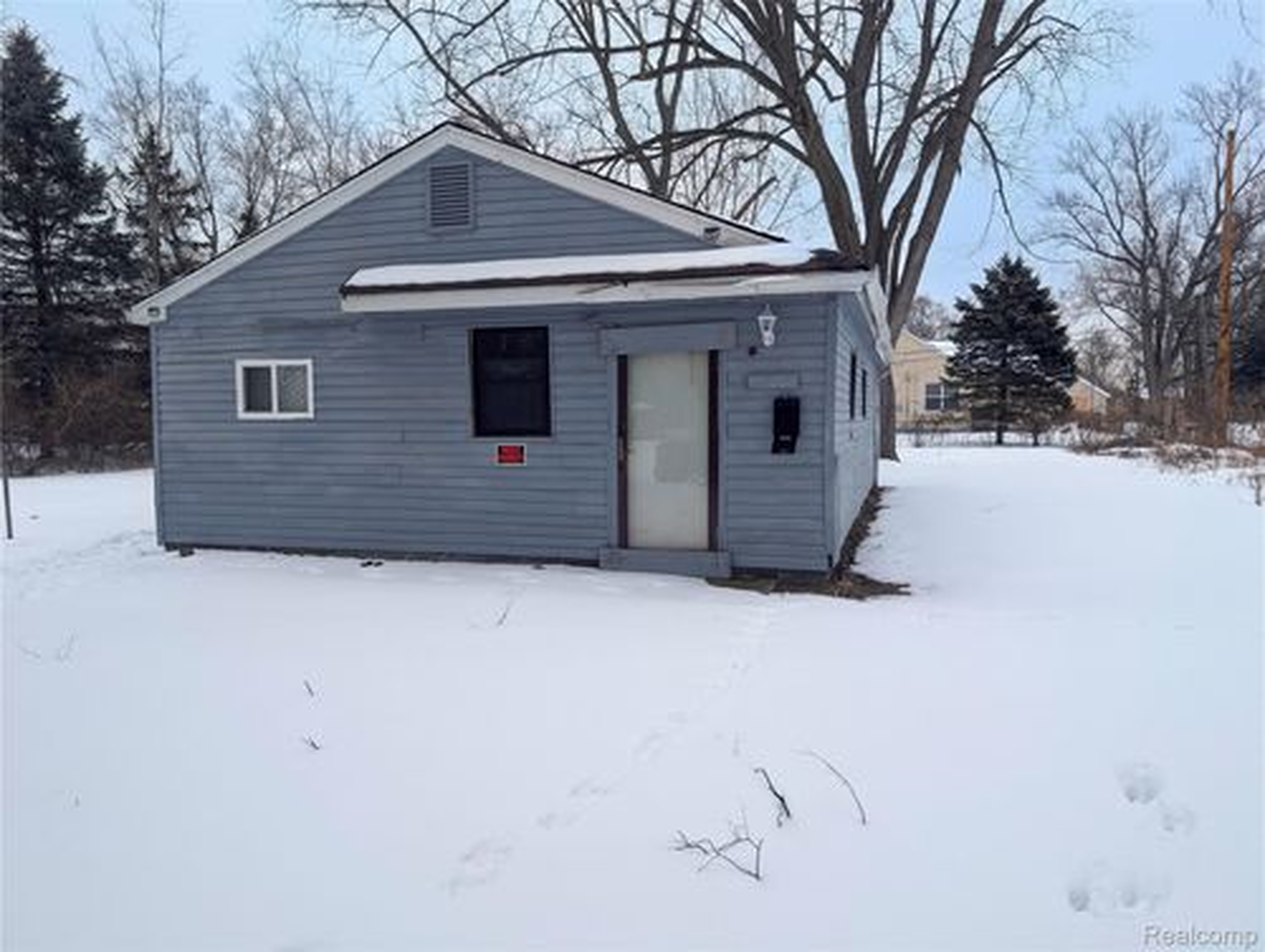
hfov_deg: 71.5
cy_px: 476
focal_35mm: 24
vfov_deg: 56.9
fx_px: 878
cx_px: 632
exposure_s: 1/388
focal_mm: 6.9
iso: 29
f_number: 1.68
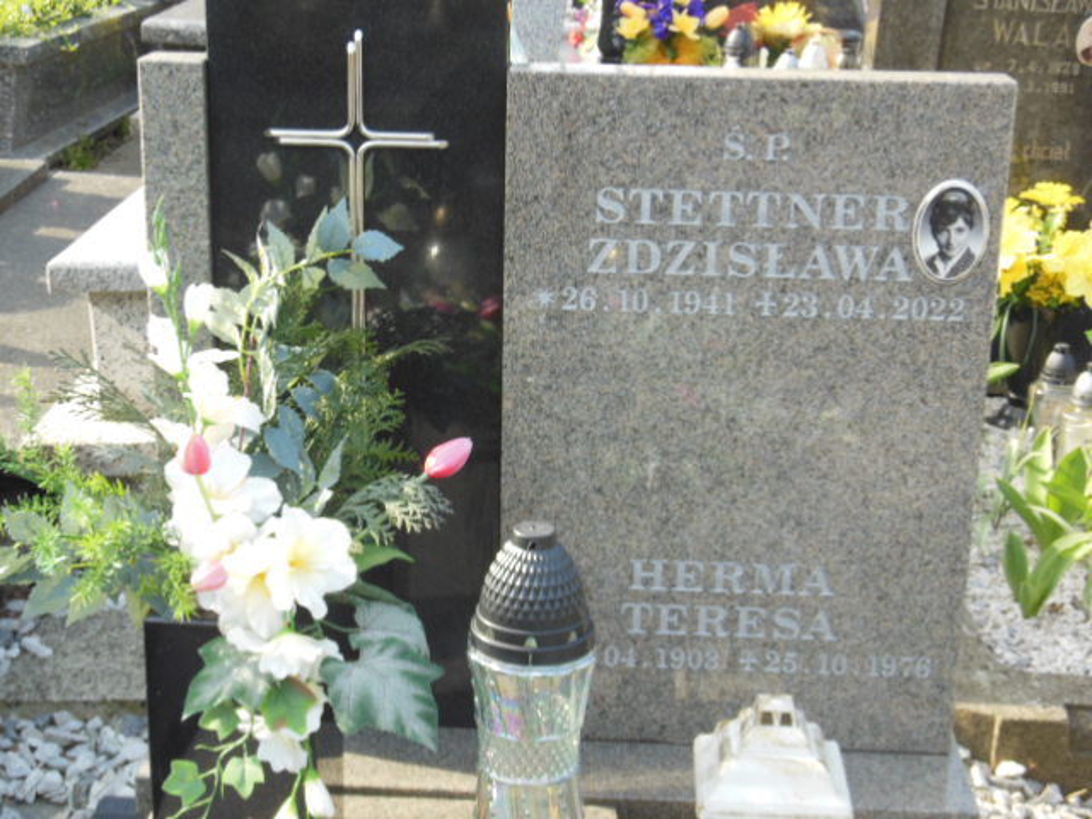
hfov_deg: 33.8
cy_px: 410
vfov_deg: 25.7
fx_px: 1798
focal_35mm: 57
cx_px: 546
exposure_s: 1/160
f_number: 4.1
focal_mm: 10.2
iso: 125
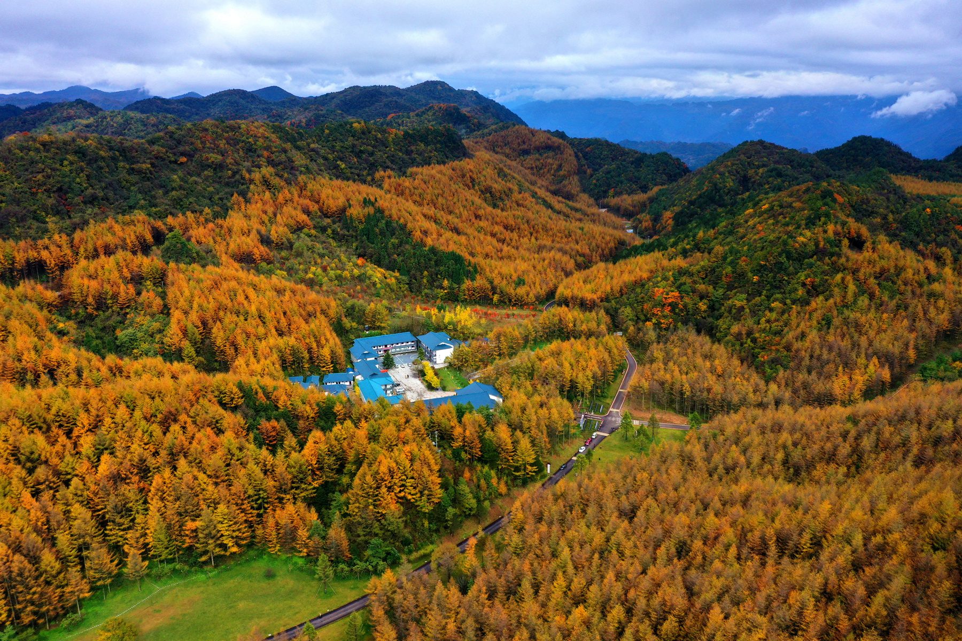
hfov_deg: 65.5
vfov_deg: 46.4
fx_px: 748
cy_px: 320
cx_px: 481
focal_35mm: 28
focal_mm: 10.26
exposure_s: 1/320
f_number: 5.6
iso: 100
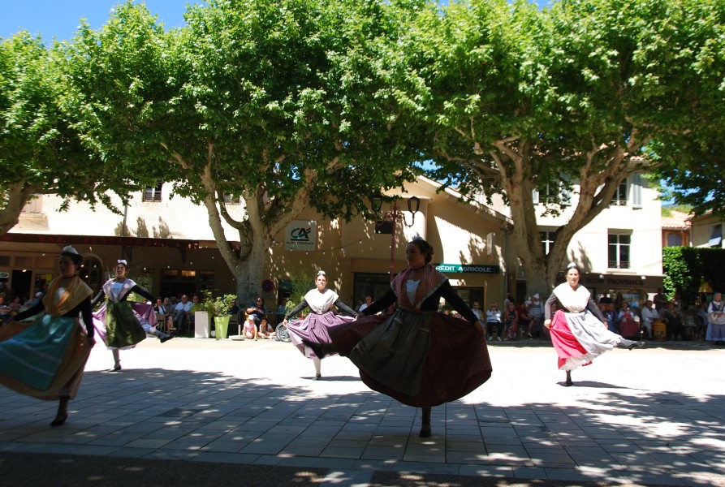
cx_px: 362
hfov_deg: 57.1
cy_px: 244
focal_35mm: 33
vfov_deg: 40.2
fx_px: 666
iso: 100
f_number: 6.3
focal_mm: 22
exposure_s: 1/160
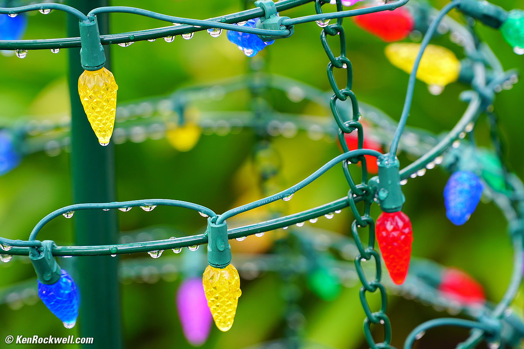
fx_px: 2292
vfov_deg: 8.7
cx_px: 262
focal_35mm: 158
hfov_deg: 13.0
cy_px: 174
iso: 160
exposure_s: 1/100
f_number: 4
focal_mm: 105
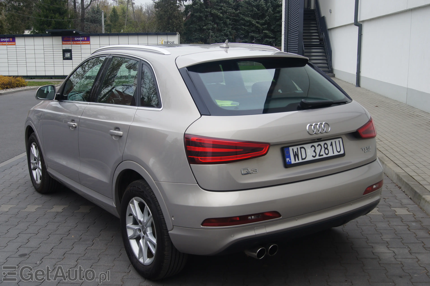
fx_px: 501
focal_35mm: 42
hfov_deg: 46.4
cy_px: 143
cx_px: 215
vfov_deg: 31.9
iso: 100
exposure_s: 1/60
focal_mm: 28
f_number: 8
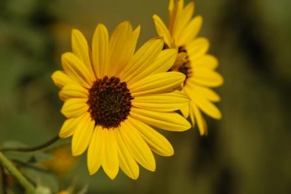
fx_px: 1272
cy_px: 97
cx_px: 146
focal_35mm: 158
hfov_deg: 13.0
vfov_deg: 8.7
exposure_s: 1/500
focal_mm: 105
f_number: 5.6
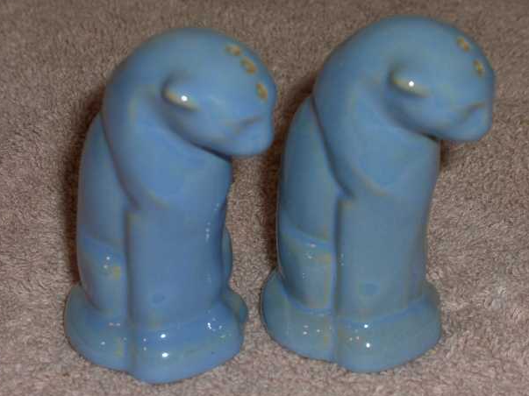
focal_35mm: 121
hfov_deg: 16.3
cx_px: 268
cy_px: 196
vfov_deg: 12.2
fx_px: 1849
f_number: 10.8
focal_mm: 23.7
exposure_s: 1/30
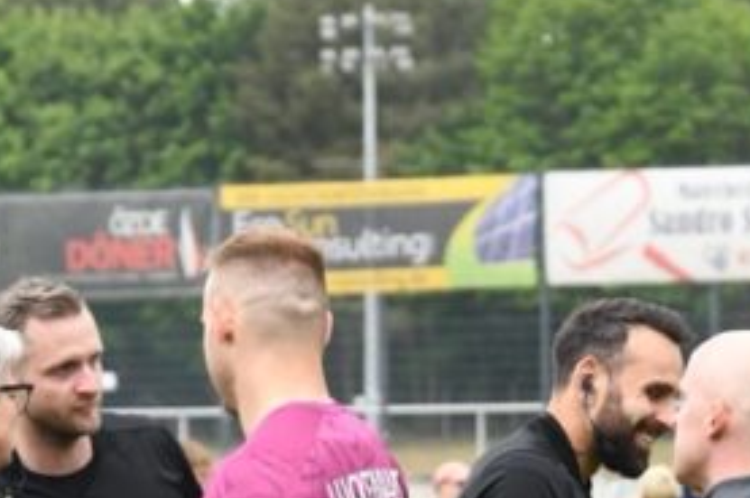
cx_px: 571
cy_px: 715
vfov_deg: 5.3
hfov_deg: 8.0
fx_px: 5389
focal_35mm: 259
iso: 1250
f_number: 4
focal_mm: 70
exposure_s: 1/1600
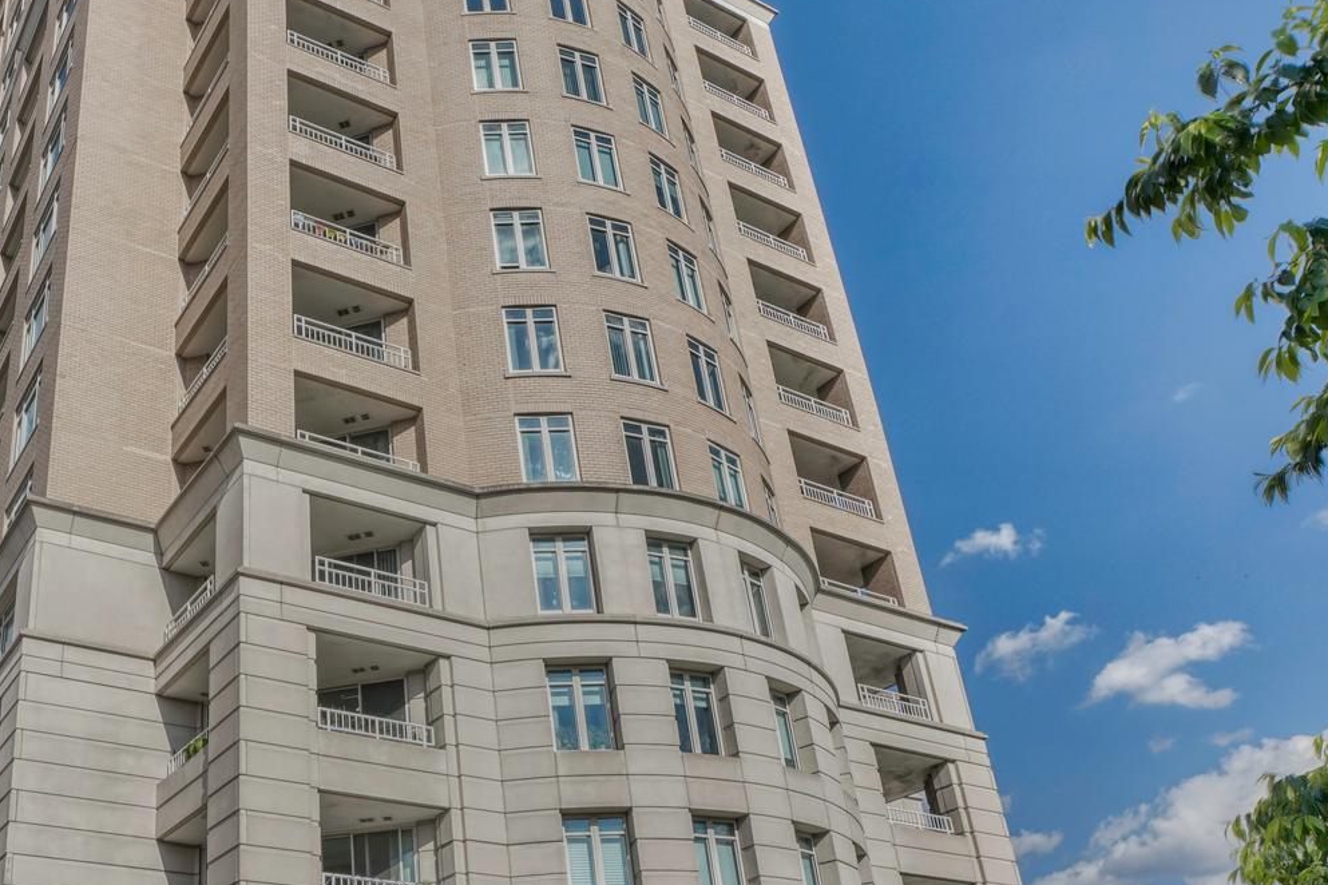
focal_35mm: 33
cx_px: 305
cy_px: 618
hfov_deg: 54.1
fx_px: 1217
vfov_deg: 39.3
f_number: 7.1
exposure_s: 1/8000
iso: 640
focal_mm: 16
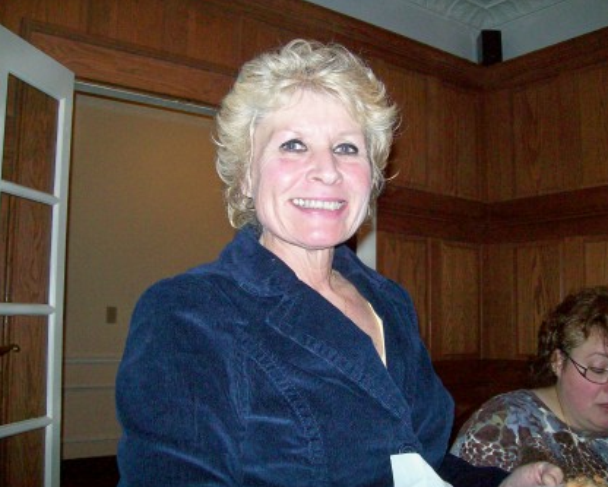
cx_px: 304
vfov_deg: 39.2
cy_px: 245
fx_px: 684
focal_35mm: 38
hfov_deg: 47.9
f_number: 2.7
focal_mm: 6
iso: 200
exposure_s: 1/64
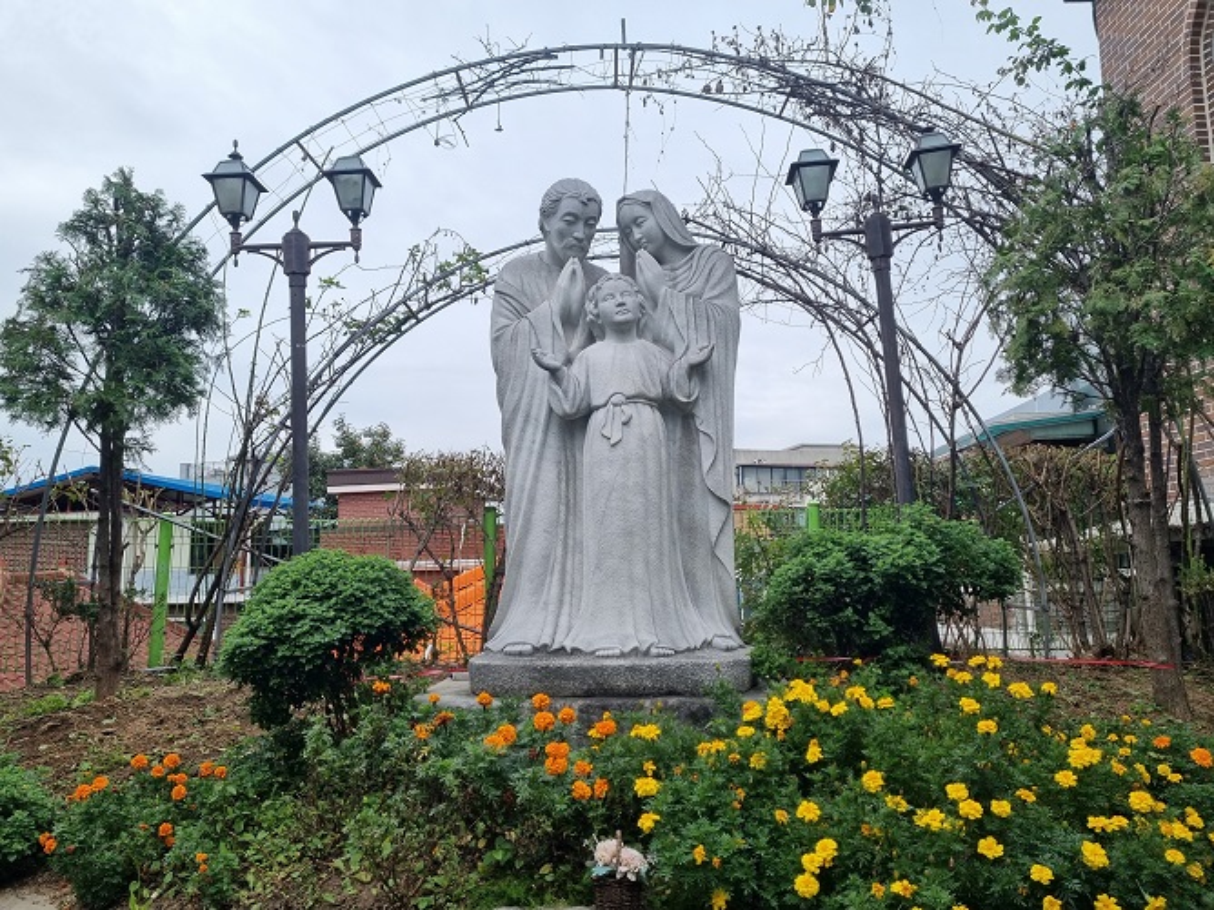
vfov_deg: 53.1
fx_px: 912
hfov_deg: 67.3
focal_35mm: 26
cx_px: 607
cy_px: 455
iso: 50
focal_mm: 5.4
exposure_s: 1/1604
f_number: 1.8
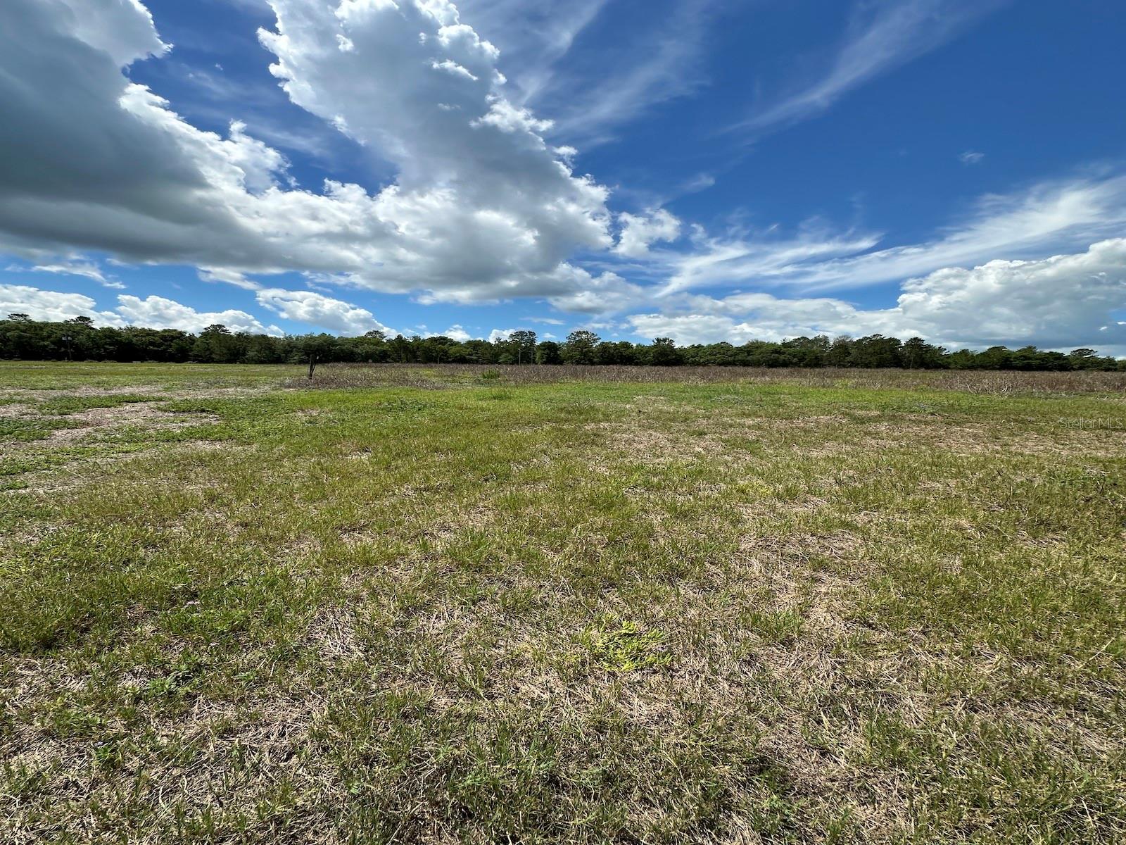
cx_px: 563
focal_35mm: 14
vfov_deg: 85.7
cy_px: 422
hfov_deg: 102.1
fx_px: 455
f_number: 2.2
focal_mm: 2.22
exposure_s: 1/2747
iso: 50
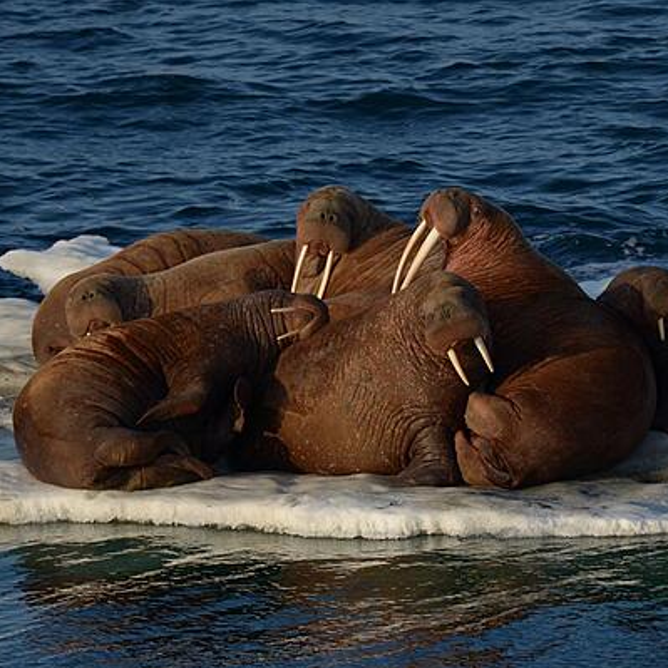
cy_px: 334
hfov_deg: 3.4
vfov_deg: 3.4
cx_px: 409
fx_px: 11178
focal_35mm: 512
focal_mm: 400
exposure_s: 1/400
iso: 100
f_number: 7.1
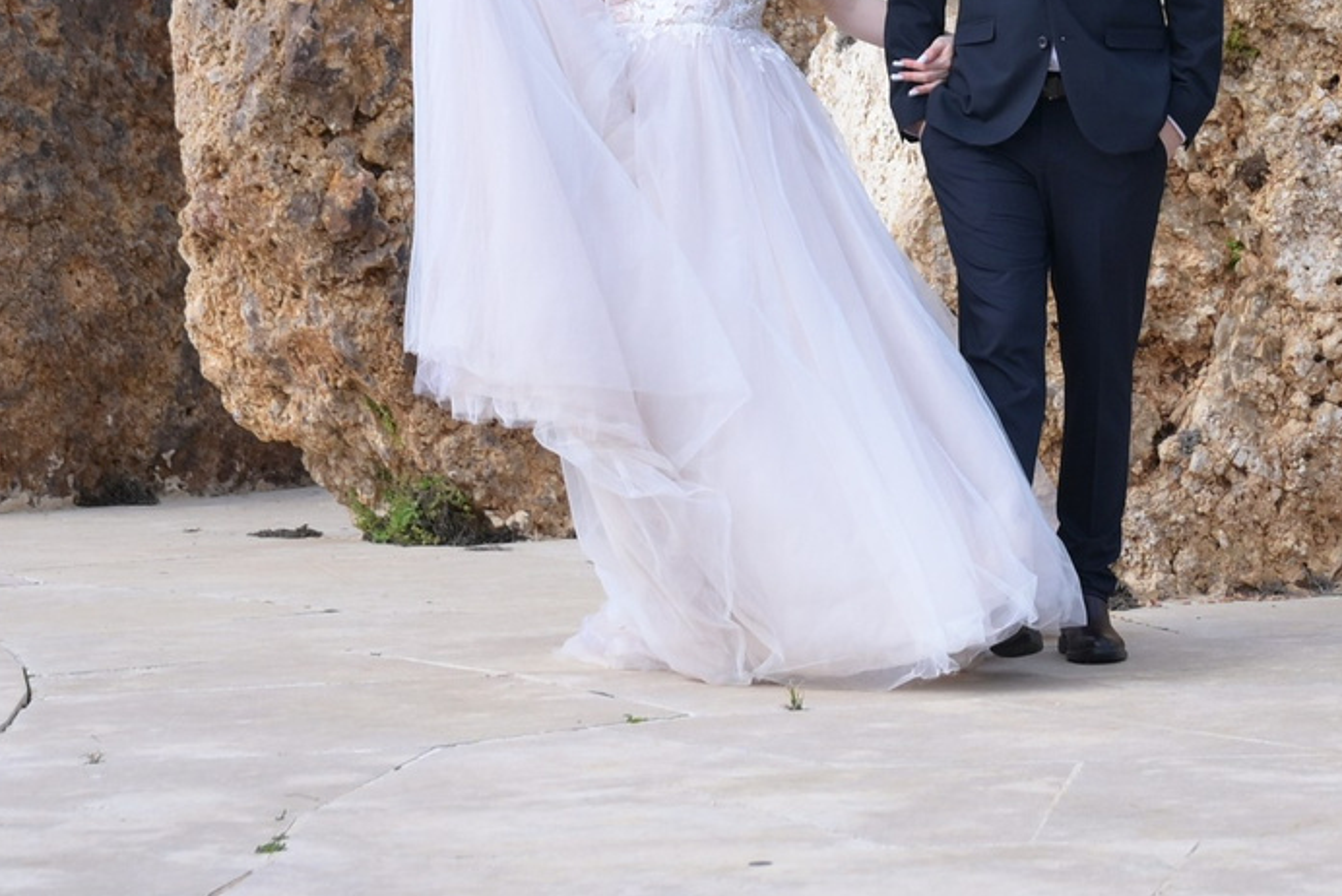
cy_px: -699
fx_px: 4618
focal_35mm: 124
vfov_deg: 10.4
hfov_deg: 16.4
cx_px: 1069
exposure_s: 1/1600
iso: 125
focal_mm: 33.5
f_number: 3.5
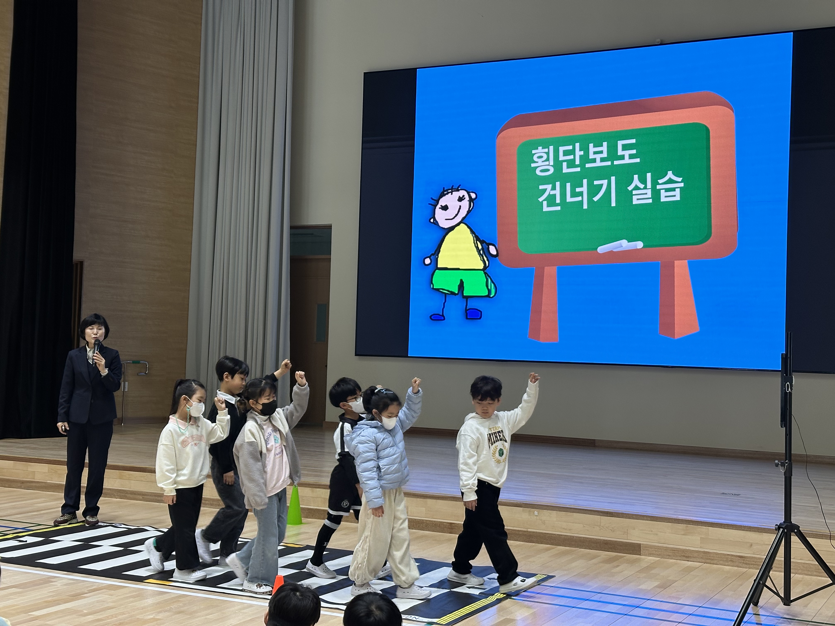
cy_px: 313
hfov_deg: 39.7
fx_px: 1158
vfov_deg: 30.3
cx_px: 418
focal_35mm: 48
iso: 80
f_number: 1.78
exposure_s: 1/120
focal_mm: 6.86
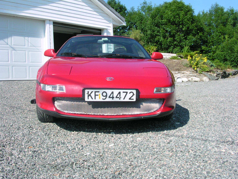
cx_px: 119
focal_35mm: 37
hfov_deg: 50.1
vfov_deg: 38.7
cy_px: 90
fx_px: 254
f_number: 4.5
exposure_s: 1/300
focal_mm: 5.6
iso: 100
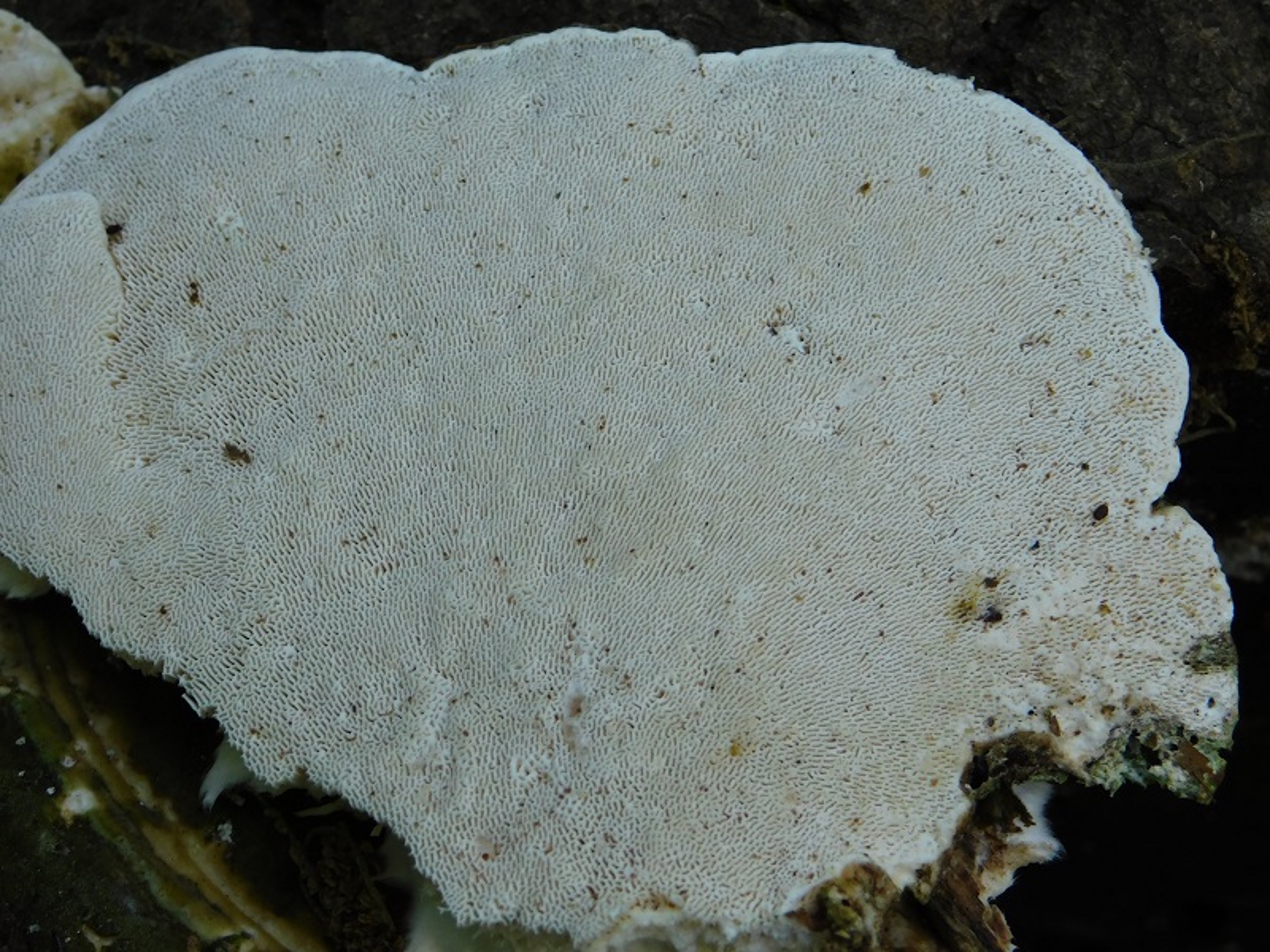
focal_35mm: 91
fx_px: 3339
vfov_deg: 16.2
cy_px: 476
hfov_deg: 21.5
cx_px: 635
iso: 125
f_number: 4.5
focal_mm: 16.1
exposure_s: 1/50
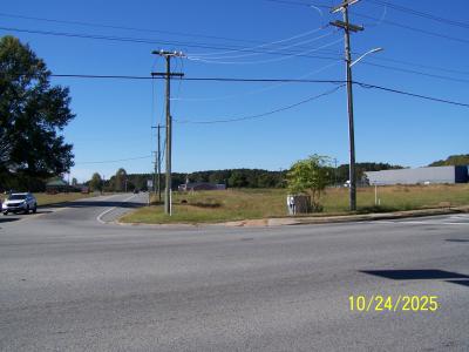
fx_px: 515
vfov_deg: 37.7
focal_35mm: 38
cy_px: 176
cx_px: 234
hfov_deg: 49.0
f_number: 4
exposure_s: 1/640
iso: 64
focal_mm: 6.3
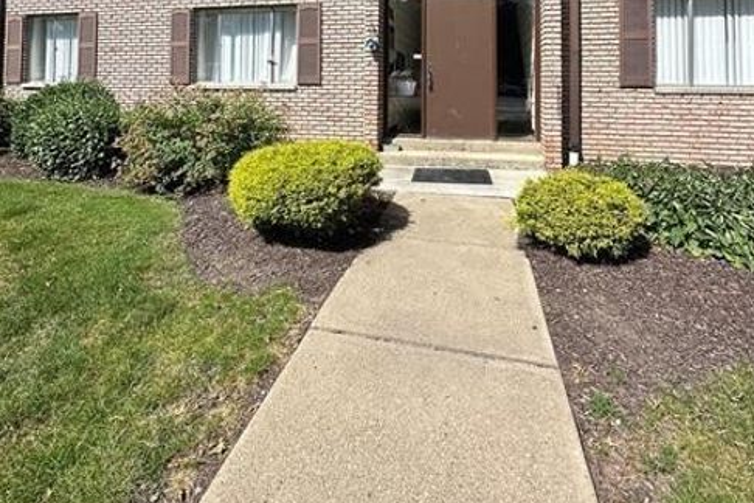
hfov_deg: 84.0
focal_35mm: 20
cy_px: 69
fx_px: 419
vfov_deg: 55.4
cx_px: 386
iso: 50
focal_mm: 2.22
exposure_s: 1/1667
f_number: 2.2
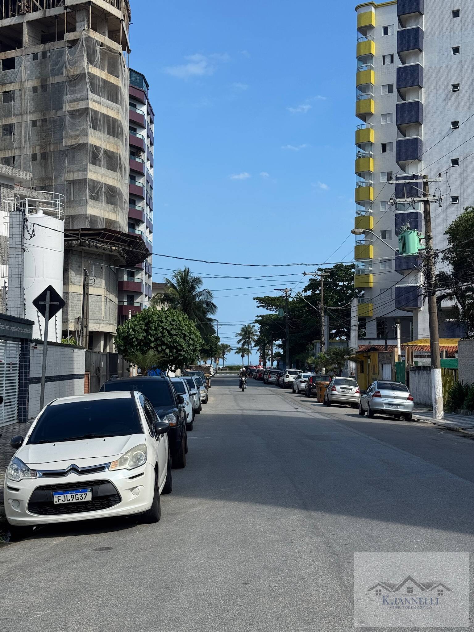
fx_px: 876
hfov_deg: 30.3
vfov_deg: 39.7
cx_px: 237
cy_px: 316
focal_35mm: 48
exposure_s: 1/3096
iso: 64
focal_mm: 6.76
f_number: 1.78
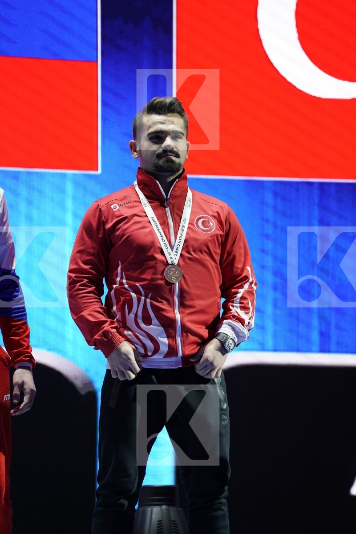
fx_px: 2966
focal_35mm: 200
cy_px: 267
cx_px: 178
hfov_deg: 6.9
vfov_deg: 10.3
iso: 500
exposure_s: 1/250
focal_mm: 200
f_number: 2.8
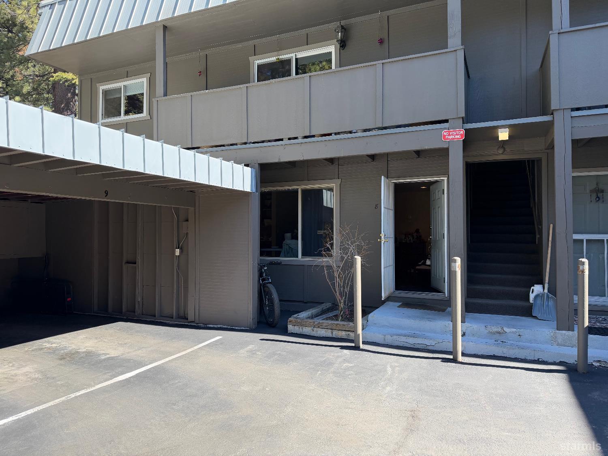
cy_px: 228
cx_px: 304
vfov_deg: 56.8
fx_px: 422
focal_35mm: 24
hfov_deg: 71.6
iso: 100
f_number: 1.78
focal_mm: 6.76
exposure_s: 1/1060
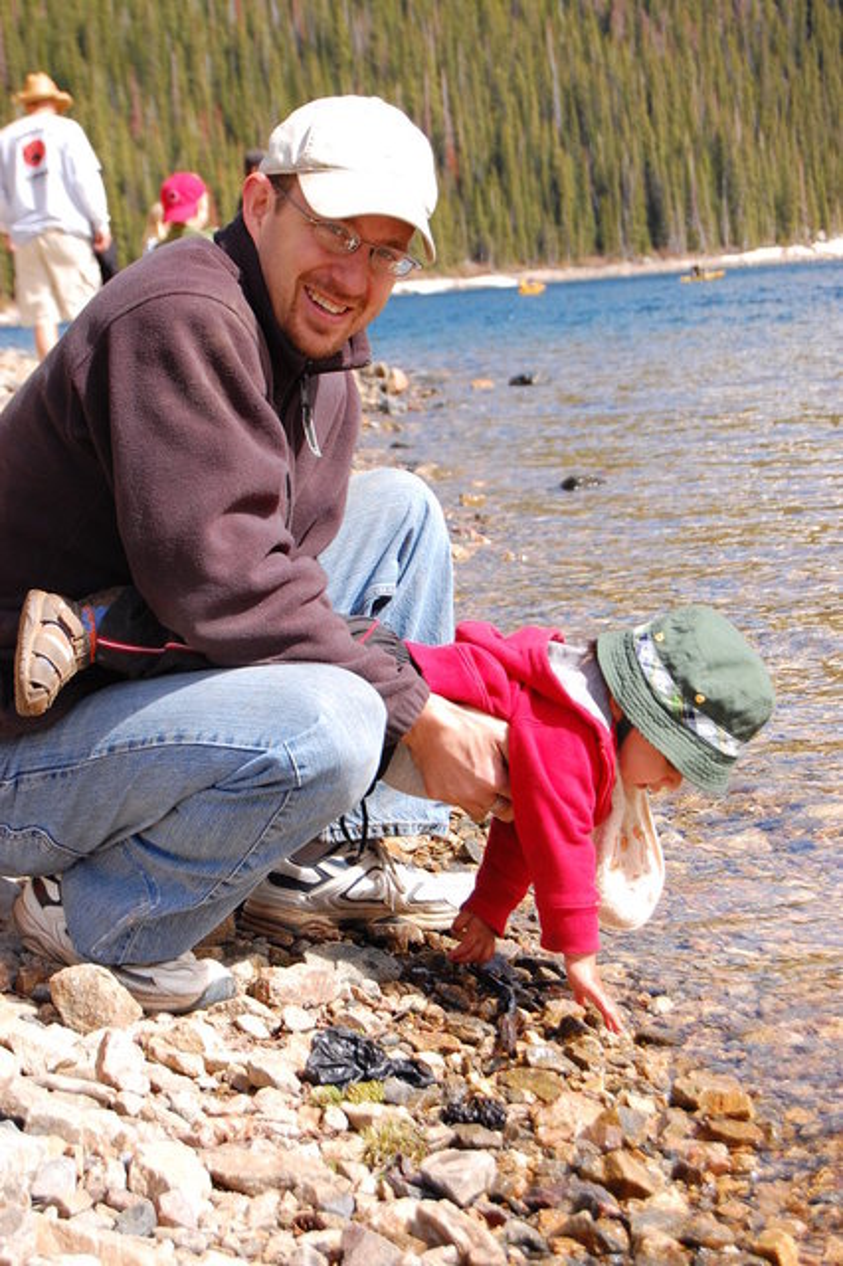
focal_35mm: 82
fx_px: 2901
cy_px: 633
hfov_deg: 16.5
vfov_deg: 24.6
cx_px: 422
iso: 400
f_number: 9
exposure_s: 1/320
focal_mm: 55
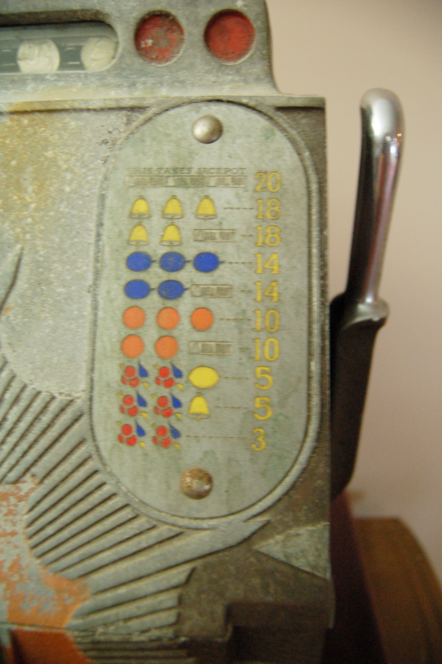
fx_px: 498
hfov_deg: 47.8
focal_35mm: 27
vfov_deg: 67.4
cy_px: 332
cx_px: 221
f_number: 3.5
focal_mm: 18
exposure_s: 1/20
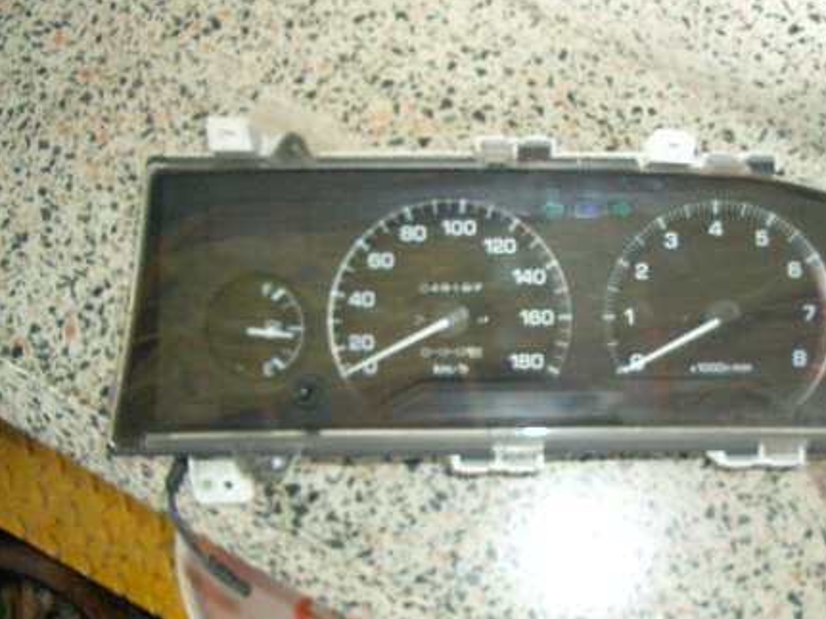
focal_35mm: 52
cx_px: 608
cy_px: 297
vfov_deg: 28.0
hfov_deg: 36.1
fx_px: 1240
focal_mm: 5.8
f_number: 2.6
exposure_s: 1/60
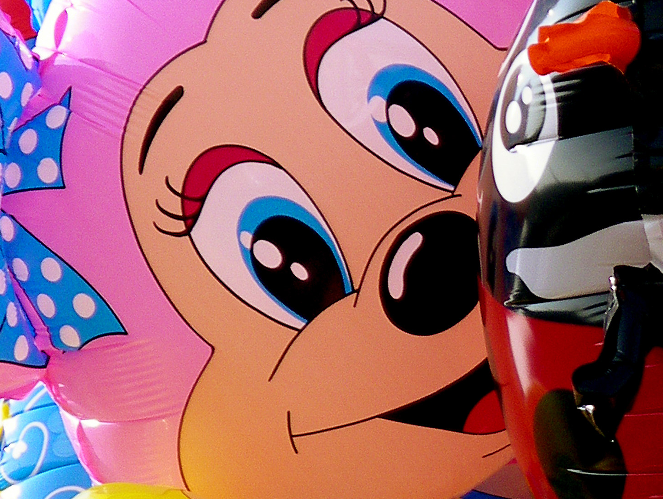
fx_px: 5922
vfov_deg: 4.8
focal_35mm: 309
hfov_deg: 6.4
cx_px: 419
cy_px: 141
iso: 80
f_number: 5
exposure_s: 1/320
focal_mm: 39
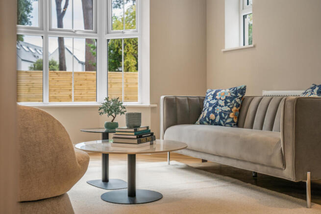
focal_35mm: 50
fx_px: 446
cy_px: 107
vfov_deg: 27.0
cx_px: 160
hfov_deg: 39.6
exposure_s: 1/20
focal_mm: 50
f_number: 4.5
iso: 200
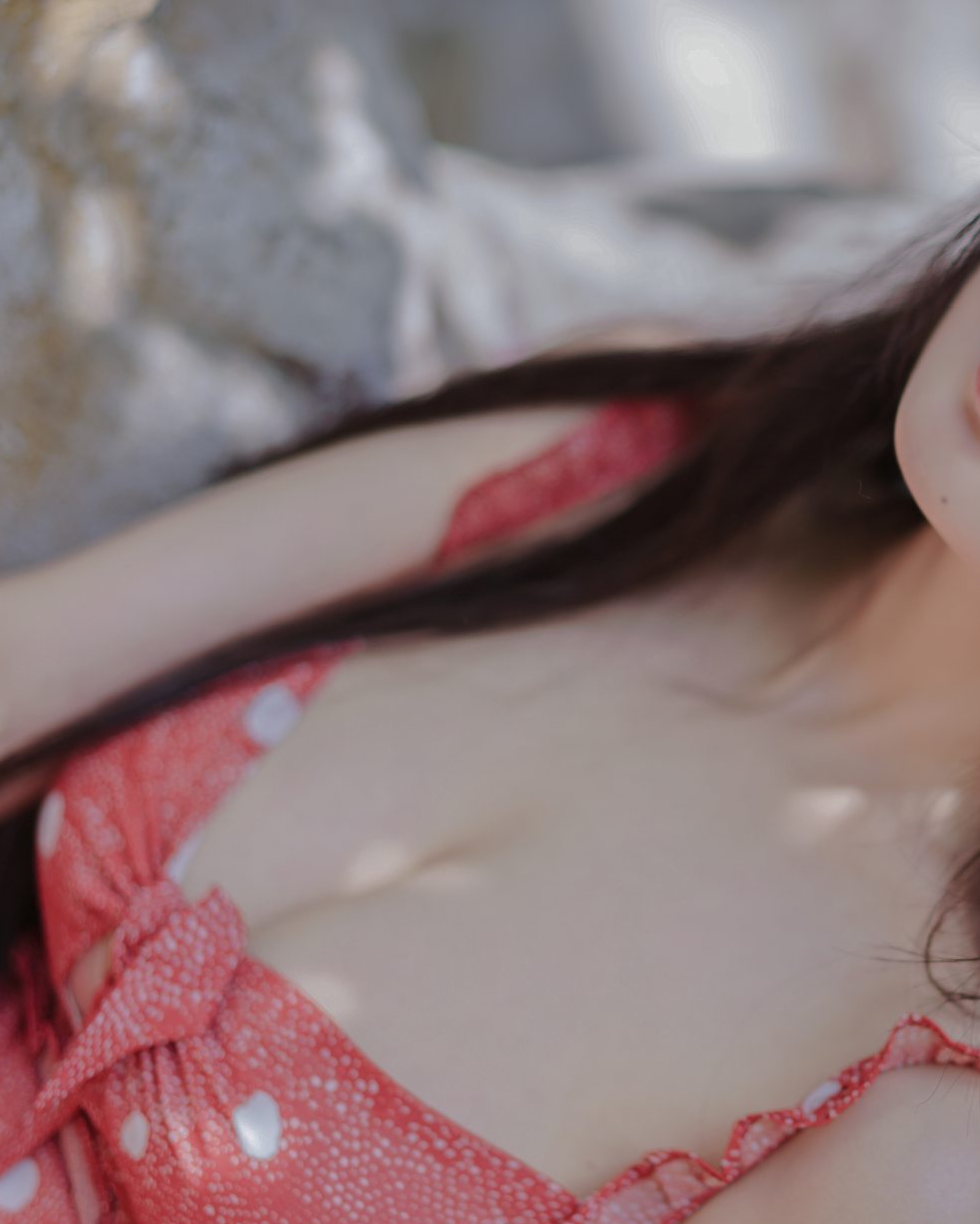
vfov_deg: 20.2
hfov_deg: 16.0
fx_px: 3443
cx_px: 851
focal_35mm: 95
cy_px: 688
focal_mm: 55
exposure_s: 1/800
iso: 100
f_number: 1.8
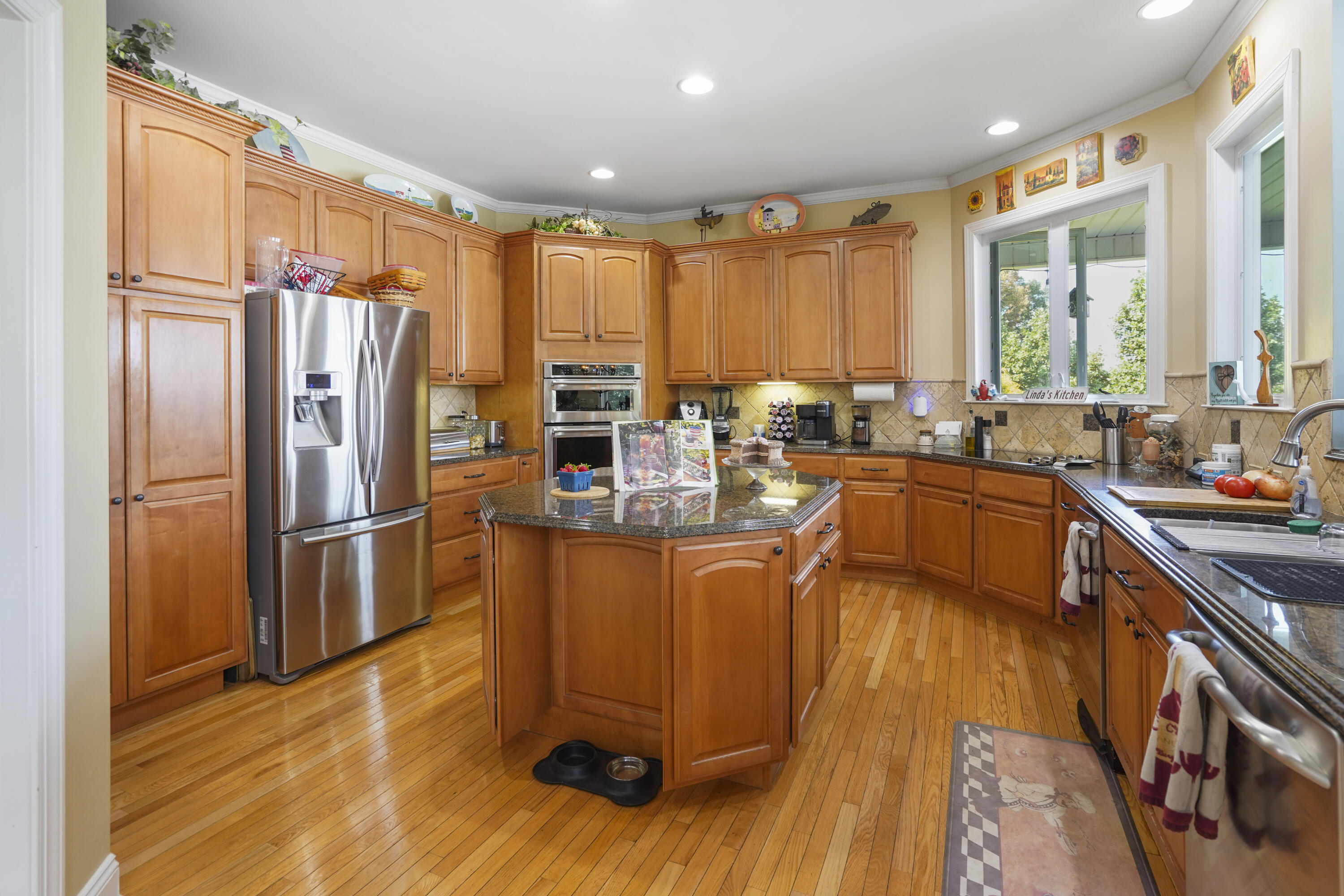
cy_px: 448
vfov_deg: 73.7
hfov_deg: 96.7
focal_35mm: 16
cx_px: 672
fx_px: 597
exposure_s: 1/25
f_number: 5.6
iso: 400
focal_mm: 16
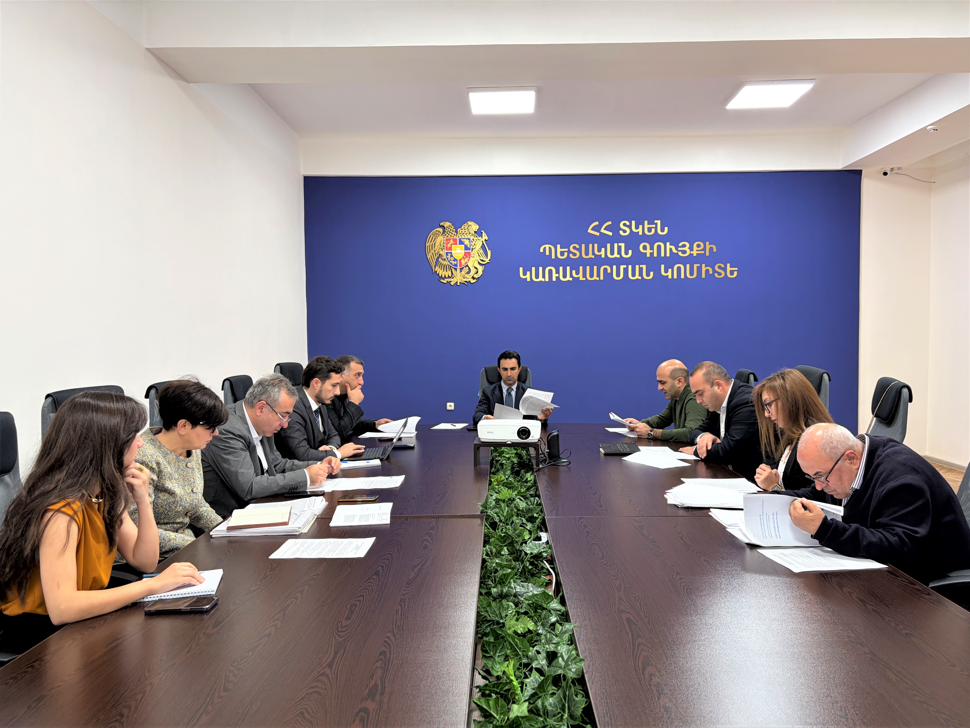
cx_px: 485
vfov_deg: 53.1
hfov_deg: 67.3
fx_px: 729
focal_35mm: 26
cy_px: 364
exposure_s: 1/50
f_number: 1.6
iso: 100
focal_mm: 5.96
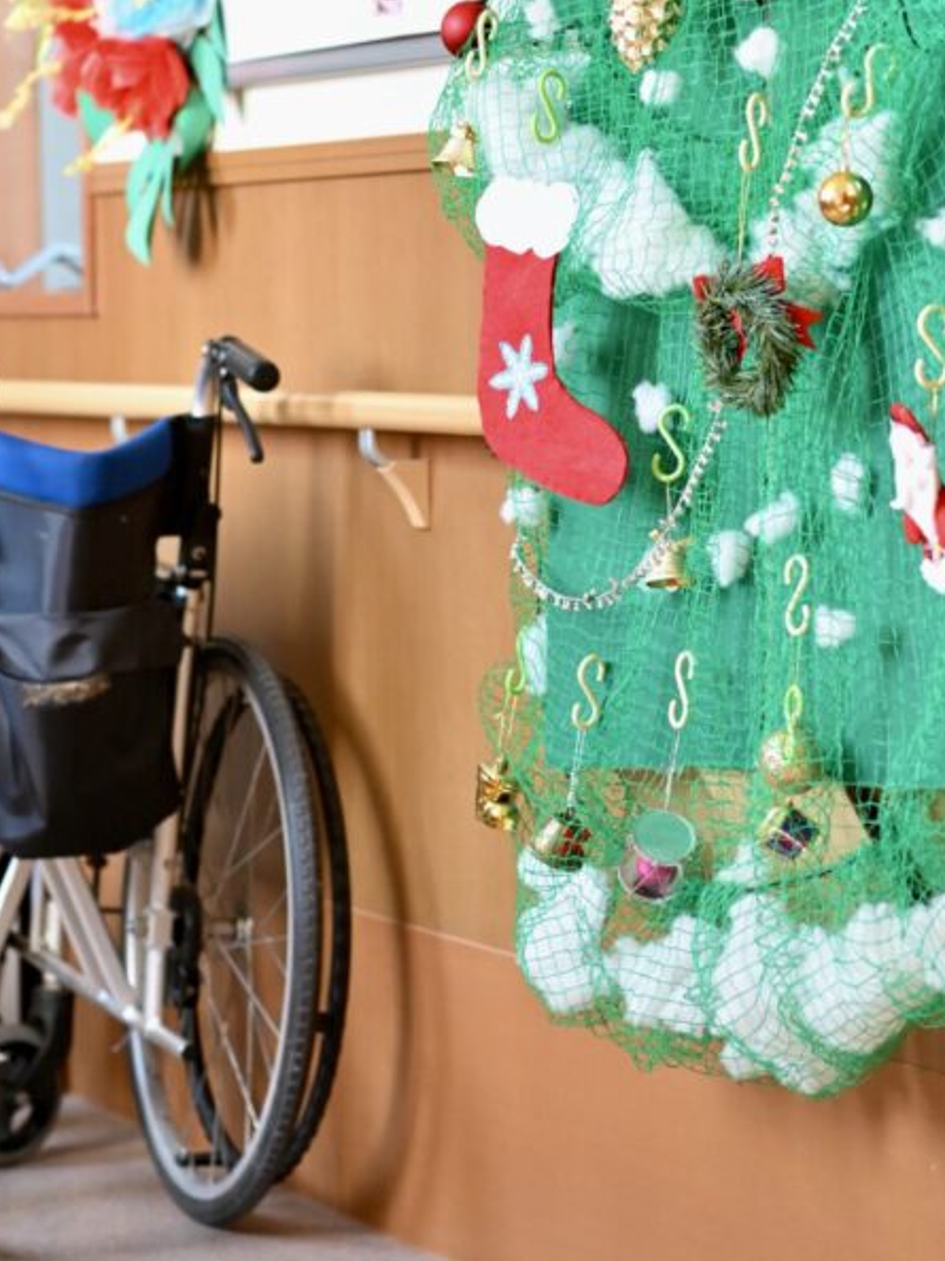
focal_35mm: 141
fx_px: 5136
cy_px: 374
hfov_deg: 10.5
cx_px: 630
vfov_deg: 14.0
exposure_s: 1/250
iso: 3600
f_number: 3.5
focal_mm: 85
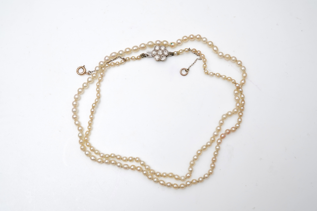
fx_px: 405
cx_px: 158
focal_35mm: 46
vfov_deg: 29.2
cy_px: 104
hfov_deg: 42.7
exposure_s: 1/125
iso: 320
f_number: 18
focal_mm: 30
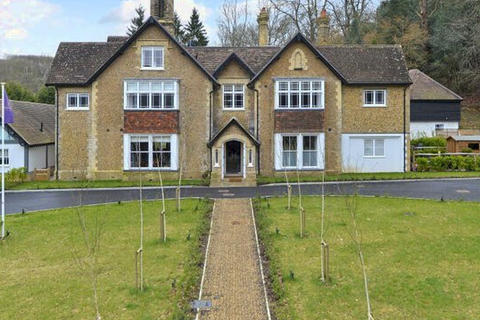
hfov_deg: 49.5
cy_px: 163
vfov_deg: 34.2
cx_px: 232
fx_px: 520
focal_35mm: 39
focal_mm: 30
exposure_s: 1/40
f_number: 7.1
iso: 400
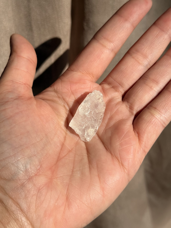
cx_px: 86
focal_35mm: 48
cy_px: 114
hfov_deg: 30.3
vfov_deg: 39.7
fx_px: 316
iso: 64
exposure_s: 1/2667
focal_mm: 6.76
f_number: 1.78
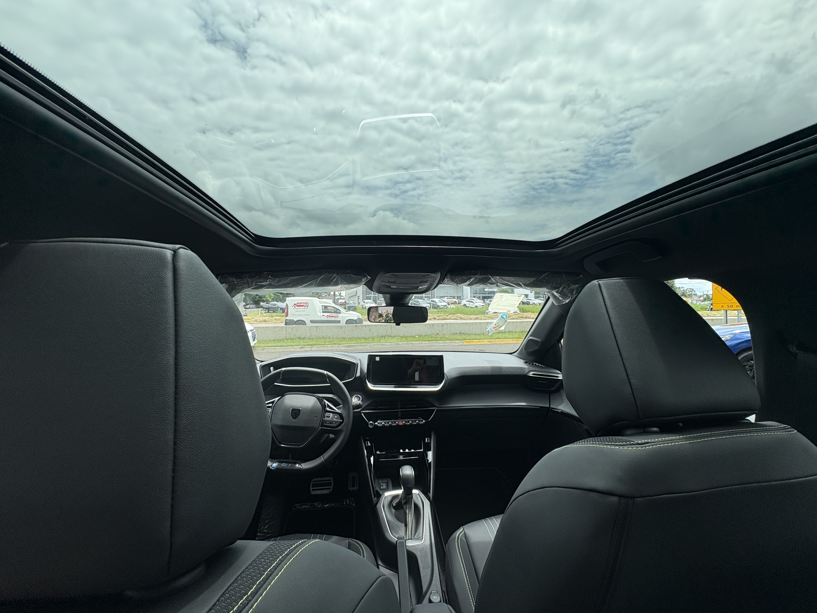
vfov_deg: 85.7
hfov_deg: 102.1
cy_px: 306
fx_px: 330
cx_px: 408
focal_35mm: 14
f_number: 2.2
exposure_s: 1/693
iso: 40
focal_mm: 2.22
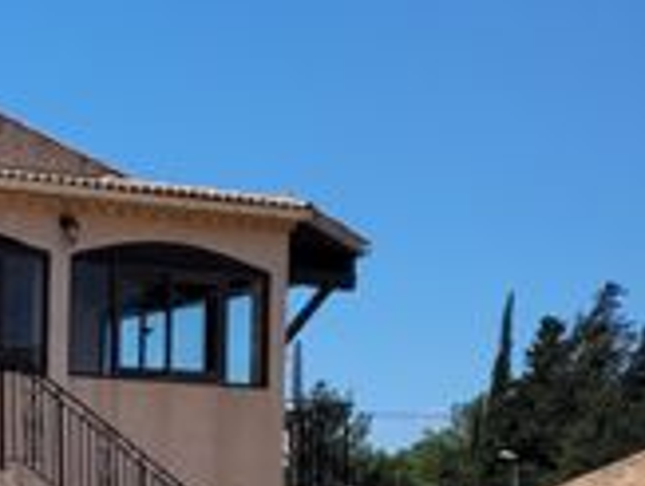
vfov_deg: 12.5
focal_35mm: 112
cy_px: 755
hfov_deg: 14.1
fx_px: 2092
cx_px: -732
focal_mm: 5.4
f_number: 1.8
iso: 40
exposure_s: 1/3075
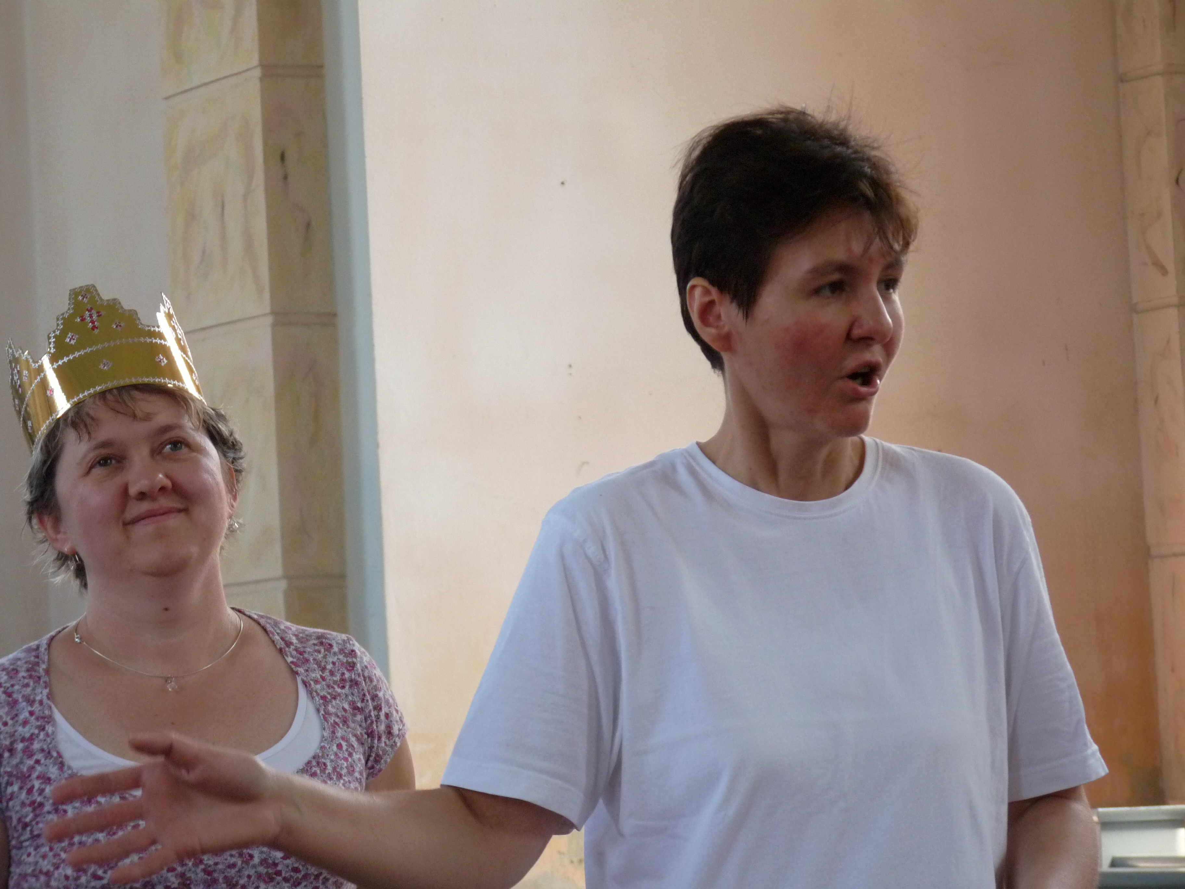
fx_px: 4724
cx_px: 592
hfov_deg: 14.3
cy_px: 444
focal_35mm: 138
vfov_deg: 10.7
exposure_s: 1/80
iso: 320
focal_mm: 24.5
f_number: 3.6
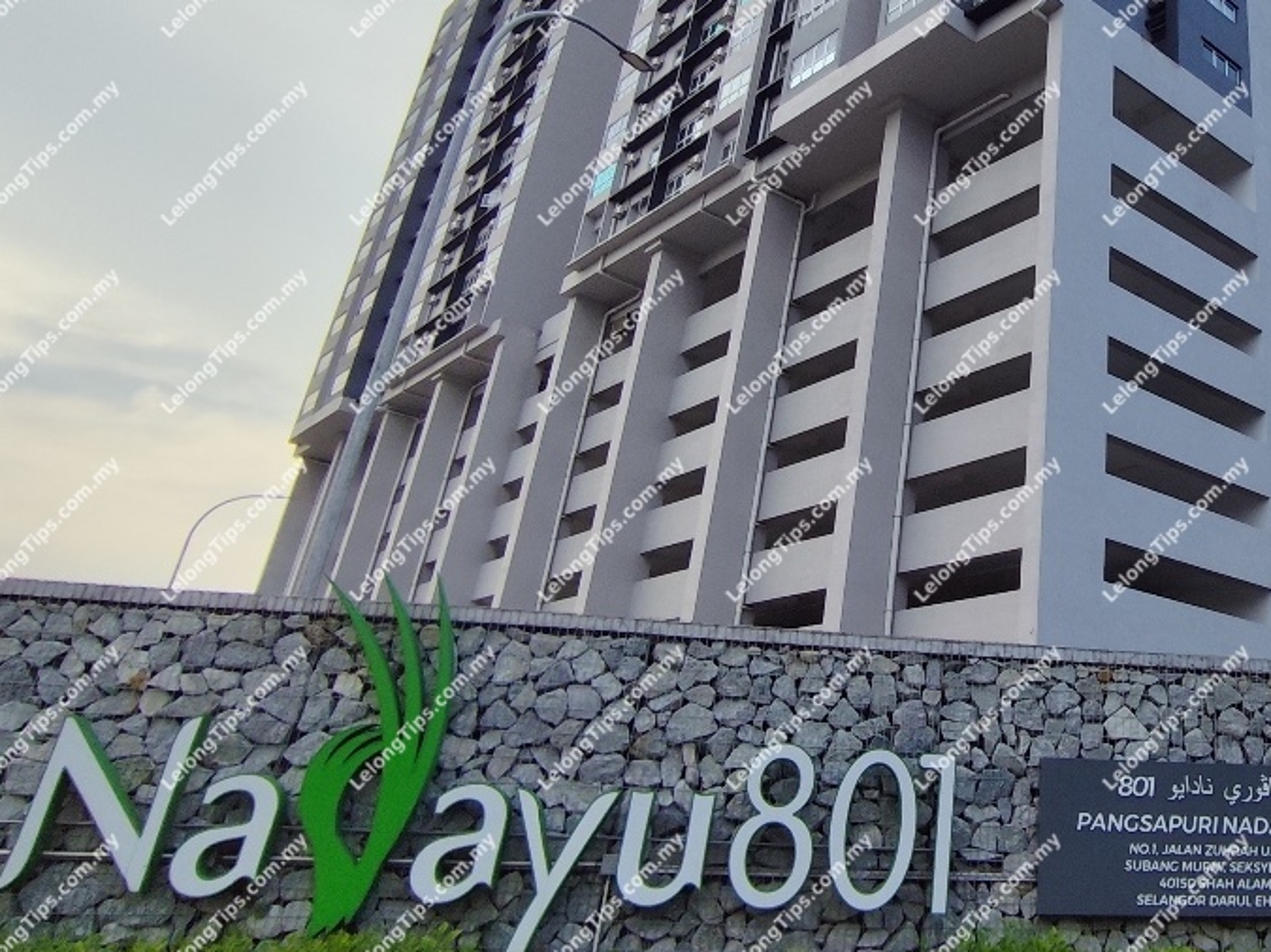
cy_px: 198
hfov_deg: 52.7
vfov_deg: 44.6
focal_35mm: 30
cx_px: 1142
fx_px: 1101
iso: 50
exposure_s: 1/1340
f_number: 2.2
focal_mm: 1.65
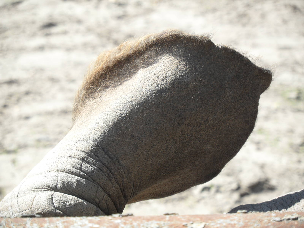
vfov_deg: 7.1
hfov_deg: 9.4
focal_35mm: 210
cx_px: 152
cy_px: 114
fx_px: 1844
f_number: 4.6
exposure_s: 1/250
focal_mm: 34.8
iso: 100
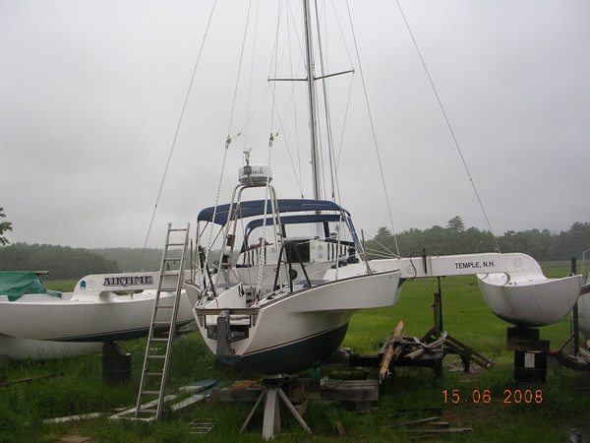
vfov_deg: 37.7
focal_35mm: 38
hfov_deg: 49.0
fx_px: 648
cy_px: 222
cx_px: 295
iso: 50
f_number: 2.8
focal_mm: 5.8
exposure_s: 1/396
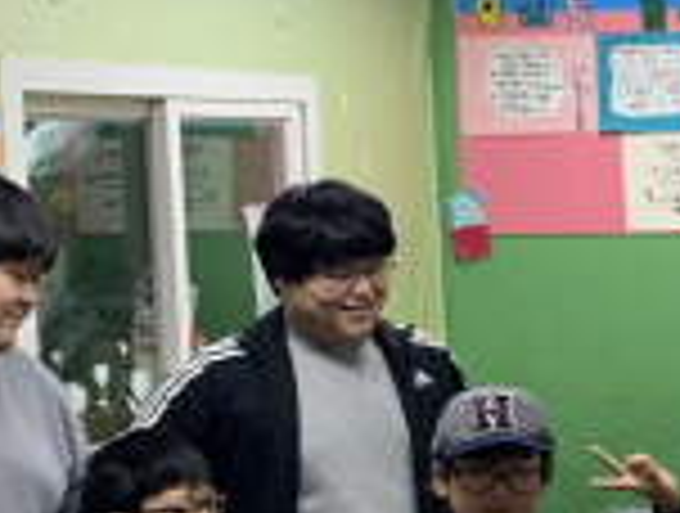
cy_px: 387
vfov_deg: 14.4
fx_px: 2028
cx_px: 1013
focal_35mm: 103
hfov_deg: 17.2
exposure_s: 1/60
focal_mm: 4.25
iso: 100
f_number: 1.8
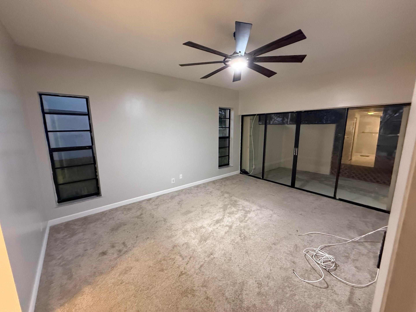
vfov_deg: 85.7
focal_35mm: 14
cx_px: 208
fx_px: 168
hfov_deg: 102.1
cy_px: 156
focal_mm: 2.22
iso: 640
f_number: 2.2
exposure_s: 1/60
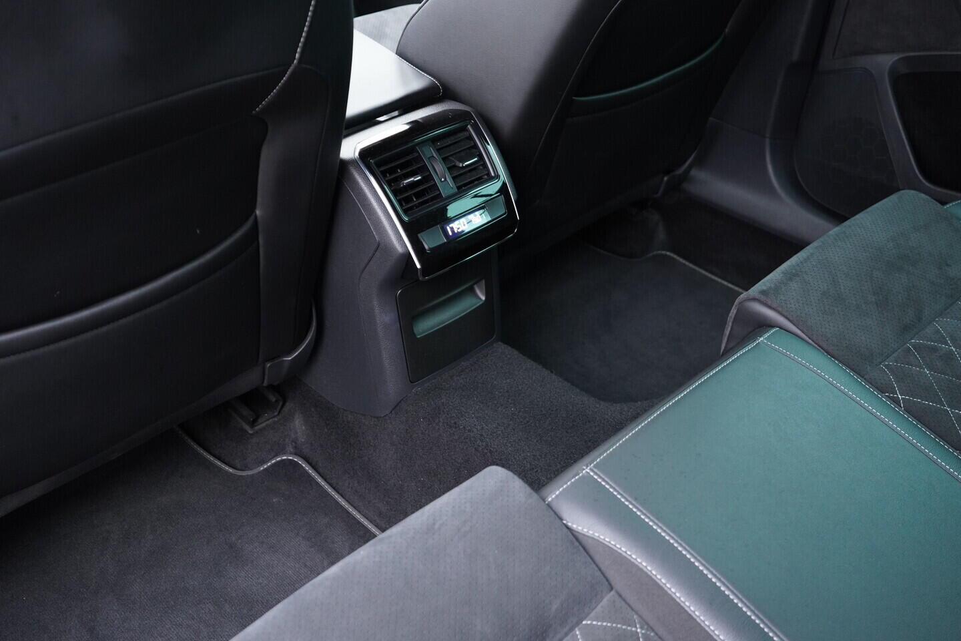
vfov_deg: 36.9
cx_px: 480
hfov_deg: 53.1
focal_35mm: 36
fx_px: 961
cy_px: 320
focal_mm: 24
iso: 1000
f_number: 2.8
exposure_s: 1/40
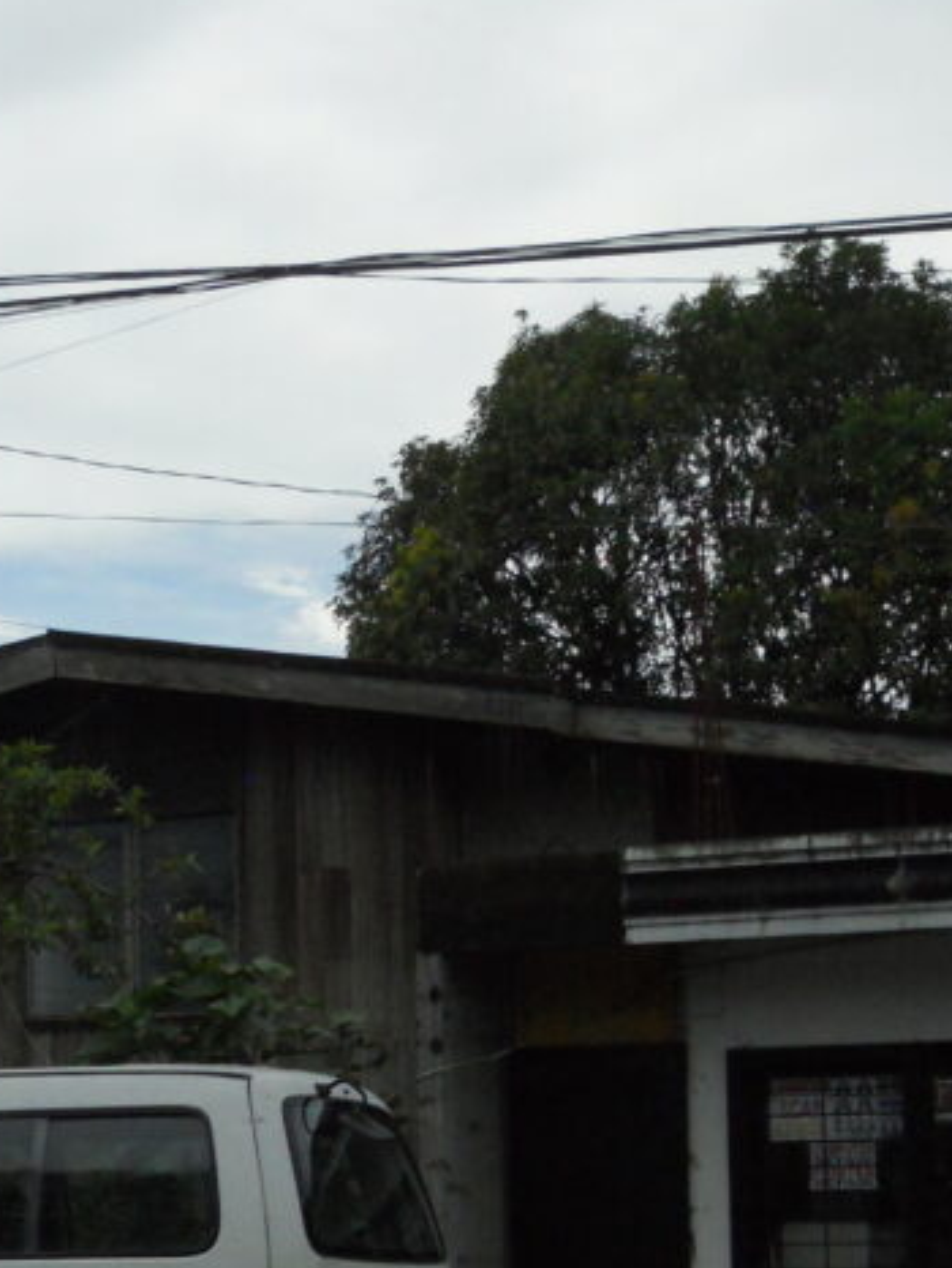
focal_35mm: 90
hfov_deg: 16.3
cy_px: 1029
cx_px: 133
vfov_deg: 21.5
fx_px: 3297
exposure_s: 1/1500
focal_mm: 7.3
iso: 400
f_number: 6.4
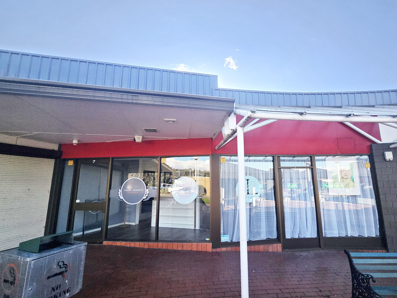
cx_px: 225
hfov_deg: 97.6
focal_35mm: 15
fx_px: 172
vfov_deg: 81.7
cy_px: 154
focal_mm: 2.2
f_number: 2.2
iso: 125
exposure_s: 1/2000
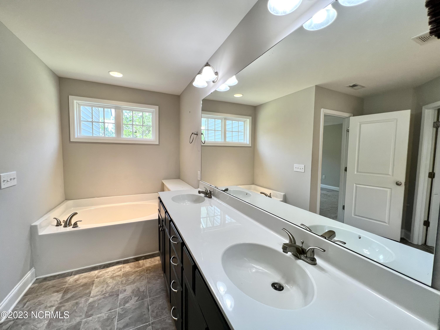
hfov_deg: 106.2
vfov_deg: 89.9
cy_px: 165
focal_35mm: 13
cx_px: 220
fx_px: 165
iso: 64
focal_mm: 1.57
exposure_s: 1/120
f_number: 1.8
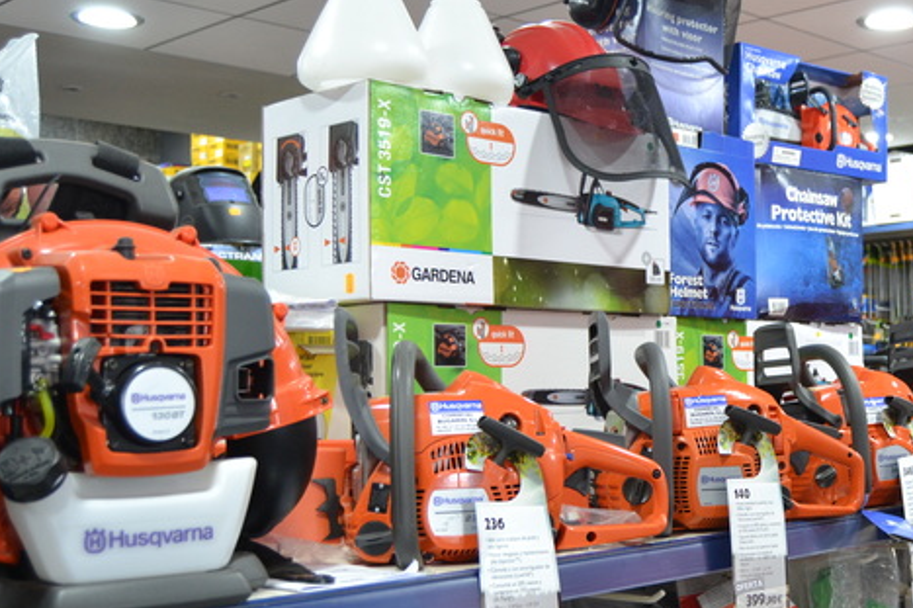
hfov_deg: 36.8
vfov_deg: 25.5
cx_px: 671
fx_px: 1344
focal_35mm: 53
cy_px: 364
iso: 900
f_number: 3.5
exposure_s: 1/60
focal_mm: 22
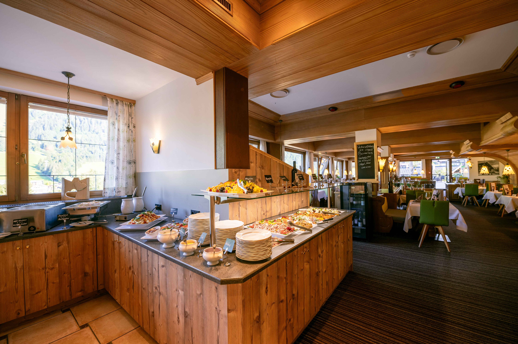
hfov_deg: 104.3
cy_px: 172
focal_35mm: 14
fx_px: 201
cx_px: 259
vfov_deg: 81.1
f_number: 5
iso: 100
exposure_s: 1/160
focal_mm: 14
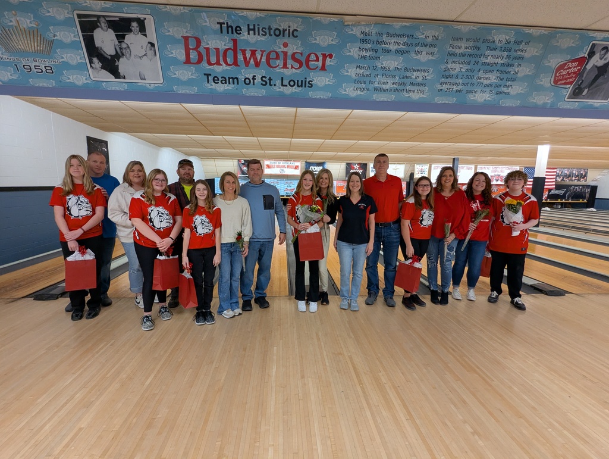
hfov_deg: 94.4
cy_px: 230
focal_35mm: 16
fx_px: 282
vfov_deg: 78.2
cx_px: 304
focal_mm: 2.35
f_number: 2.2
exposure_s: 1/60
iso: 199
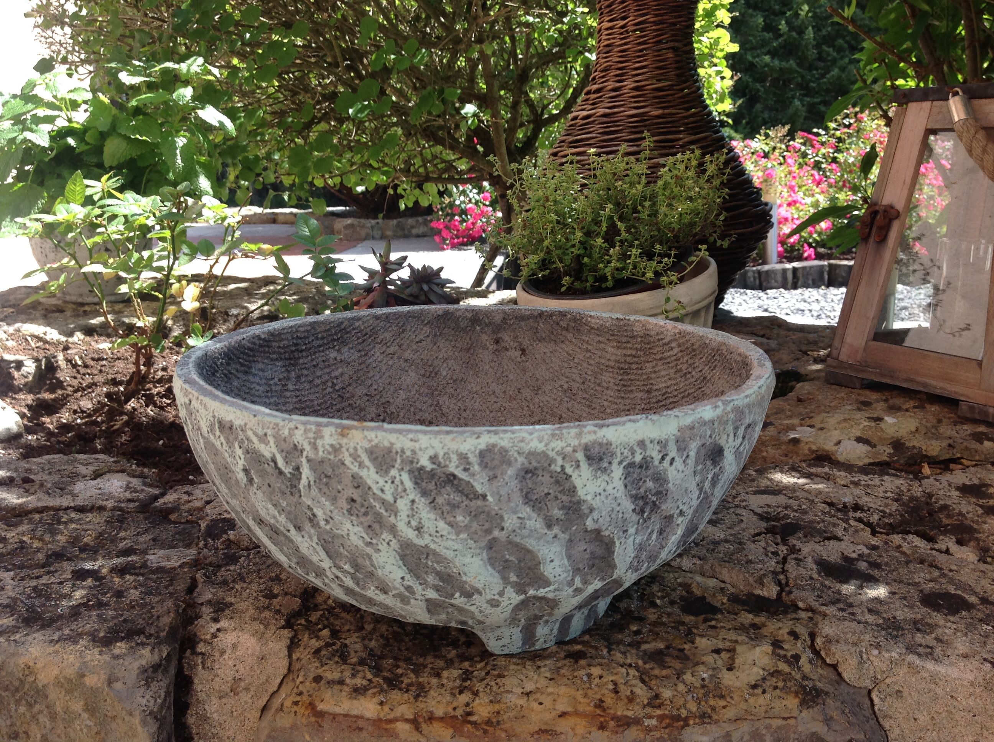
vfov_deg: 40.6
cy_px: 371
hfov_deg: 52.7
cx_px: 497
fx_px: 1004
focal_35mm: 35
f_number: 2.4
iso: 50
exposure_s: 1/351
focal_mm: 4.28
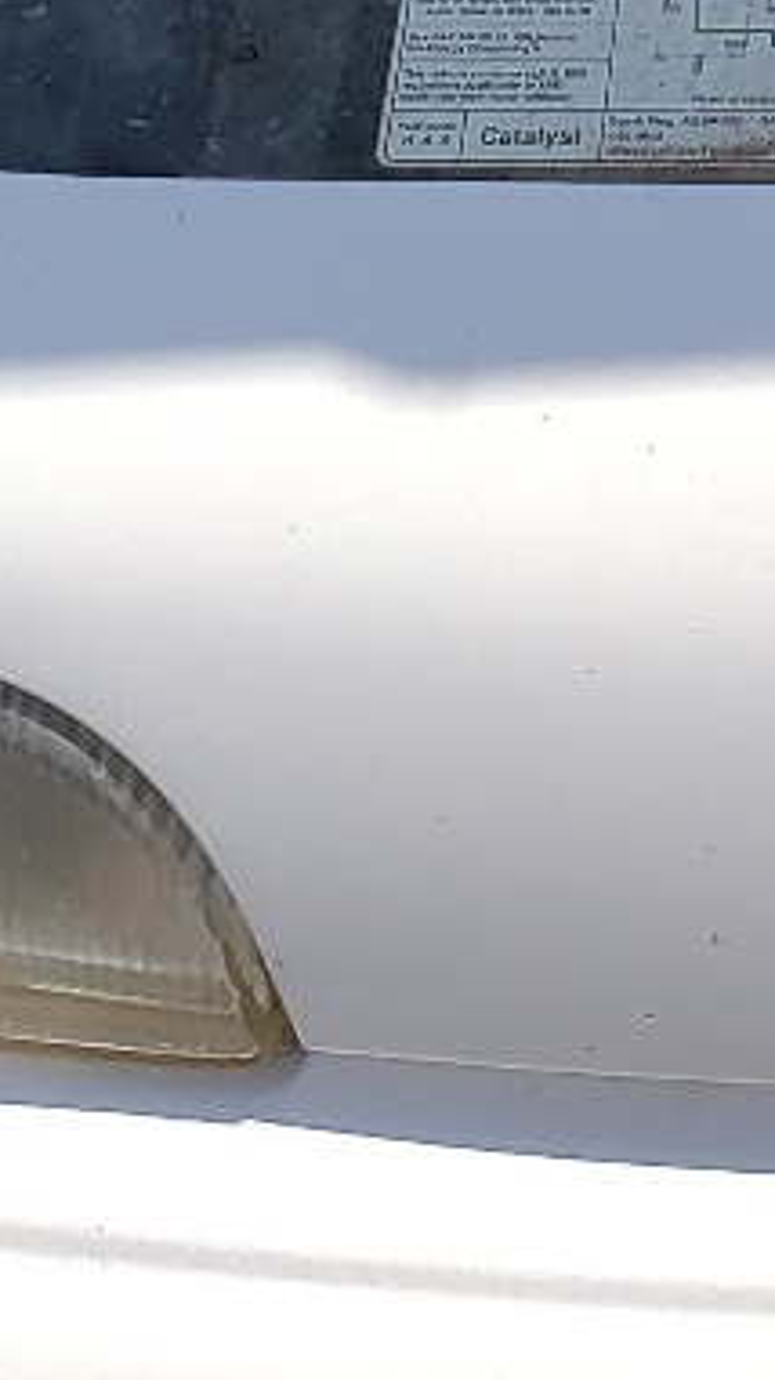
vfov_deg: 16.2
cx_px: 1152
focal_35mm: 119
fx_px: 4352
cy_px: -782
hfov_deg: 9.9
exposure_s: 1/5000
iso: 50
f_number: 1.5
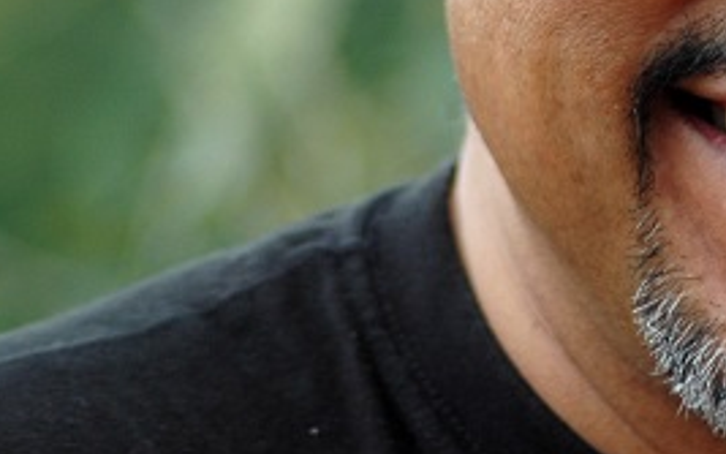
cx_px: 789
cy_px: -207
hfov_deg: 4.4
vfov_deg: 2.7
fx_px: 9519
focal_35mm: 481
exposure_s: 1/320
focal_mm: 112
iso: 200
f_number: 4.5
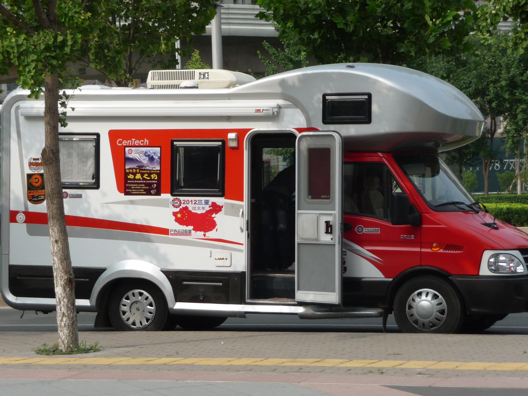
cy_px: 198
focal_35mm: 119
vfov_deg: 12.5
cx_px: 264
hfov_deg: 16.6
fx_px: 1815
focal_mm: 20.3
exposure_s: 1/400
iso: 100
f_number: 4.7
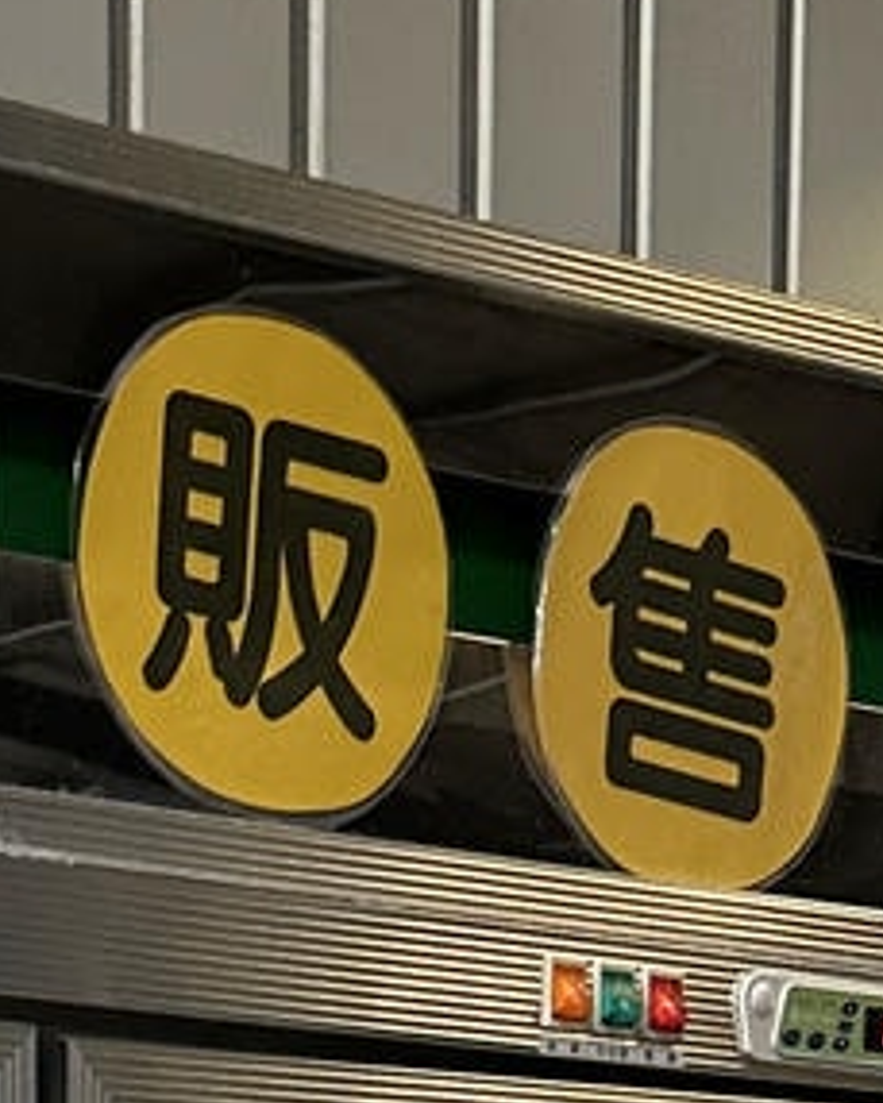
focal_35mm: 131
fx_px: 4277
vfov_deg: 12.4
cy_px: 2410
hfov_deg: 11.6
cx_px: -112
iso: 160
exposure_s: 1/120
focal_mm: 6.86
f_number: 1.78
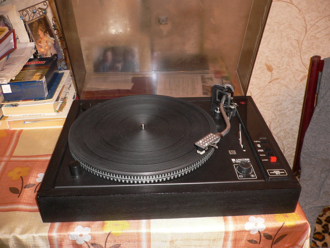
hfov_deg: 52.6
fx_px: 334
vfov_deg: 40.7
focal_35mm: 35
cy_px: 124
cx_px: 165
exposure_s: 1/8
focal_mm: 5.8
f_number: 2.8
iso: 100
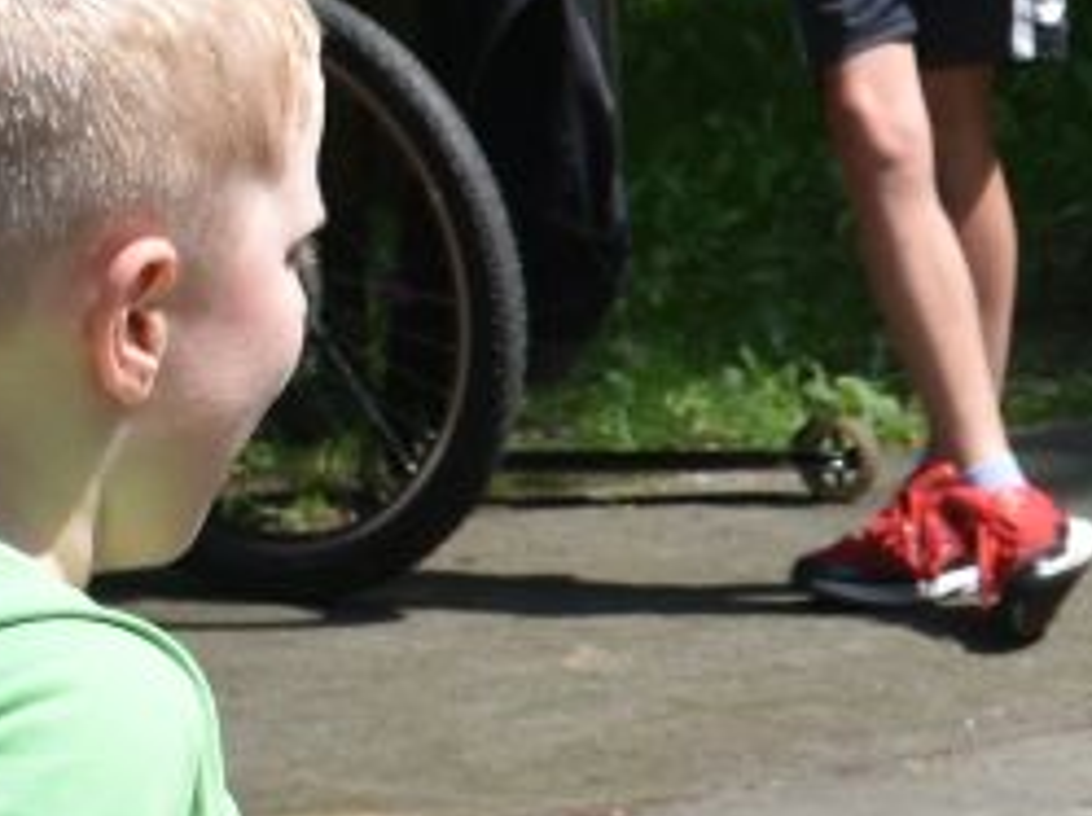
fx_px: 9356
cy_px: 393
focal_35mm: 297
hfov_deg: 6.3
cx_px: 2947
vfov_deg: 5.0
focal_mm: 32
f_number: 8
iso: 280
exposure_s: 1/500
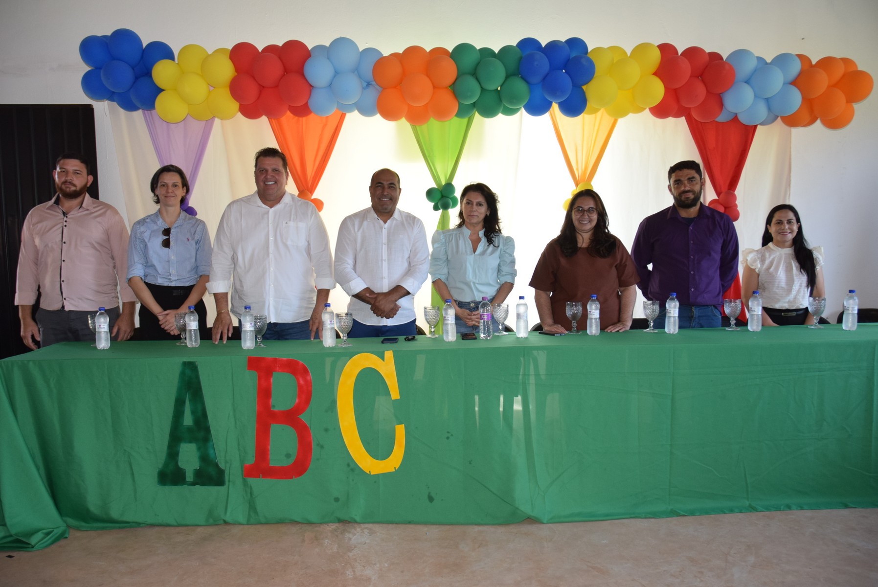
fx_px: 659
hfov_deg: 67.3
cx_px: 439
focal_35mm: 27
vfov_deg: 48.0
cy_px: 294
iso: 720
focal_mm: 18
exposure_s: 1/125
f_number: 5.6
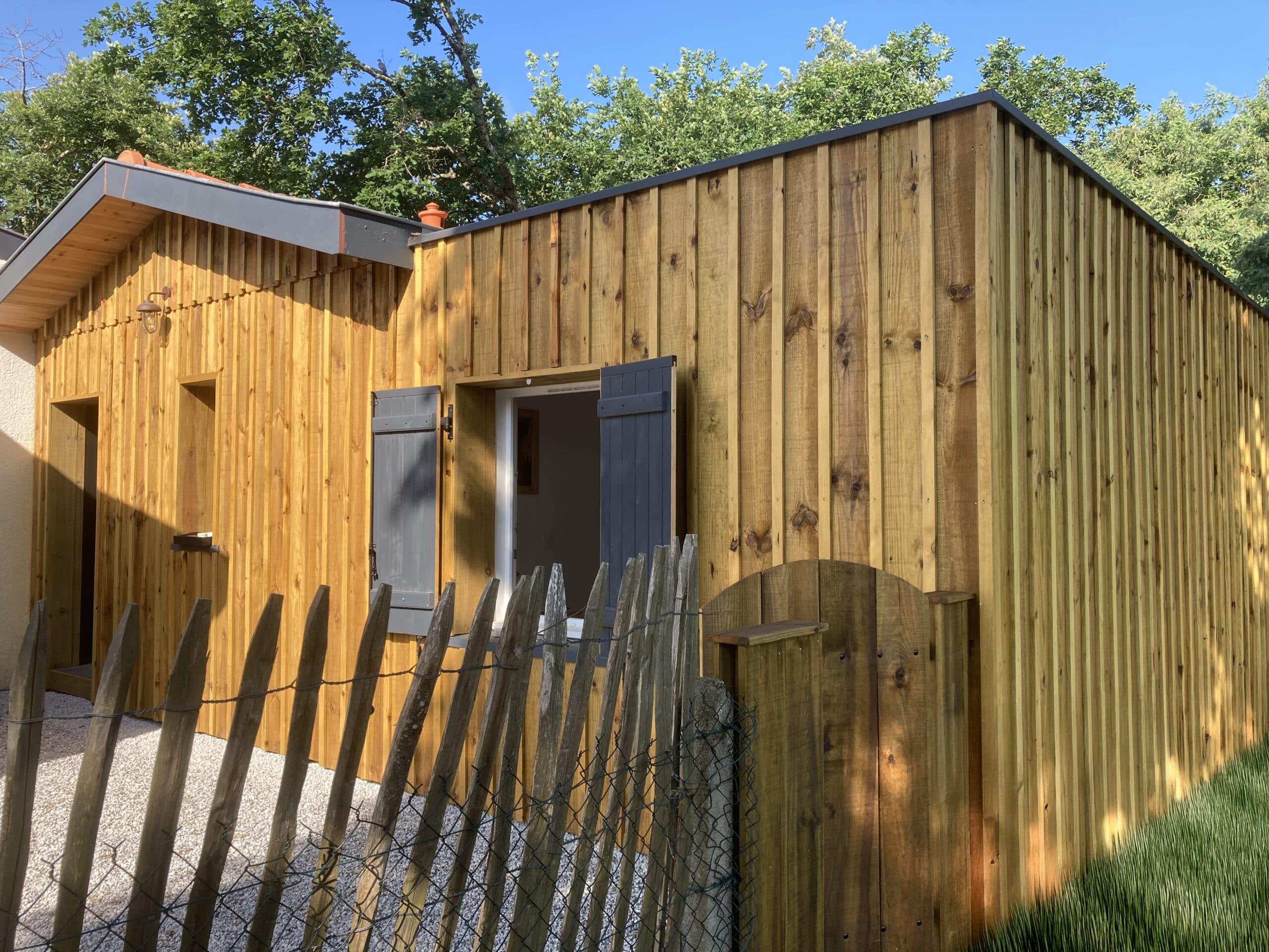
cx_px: 634
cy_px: 476
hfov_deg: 63.4
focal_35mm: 28
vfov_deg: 49.7
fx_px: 1026
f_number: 1.8
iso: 20
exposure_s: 1/640
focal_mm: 3.99
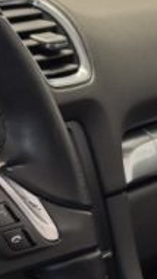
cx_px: -113
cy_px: 217
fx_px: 1220
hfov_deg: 7.2
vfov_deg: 13.0
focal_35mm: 165
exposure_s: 1/50
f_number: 1.78
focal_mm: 6.76
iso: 160
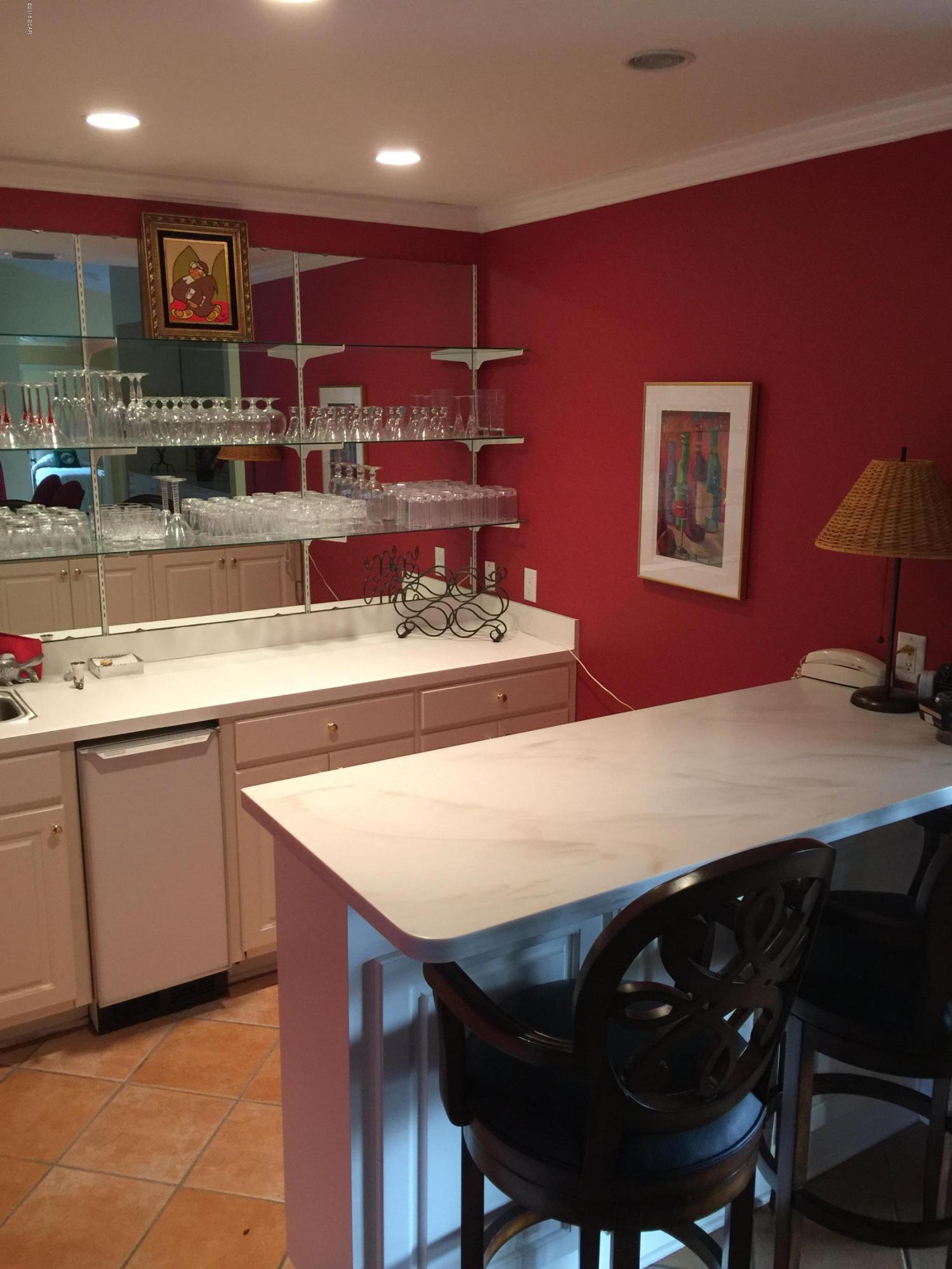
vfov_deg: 61.7
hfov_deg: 48.2
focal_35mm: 29
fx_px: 1063
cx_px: 476
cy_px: 634
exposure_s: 1/15
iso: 80
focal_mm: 4.15
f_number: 2.2
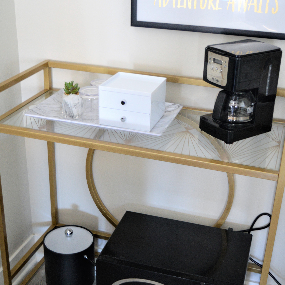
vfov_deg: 31.6
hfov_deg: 31.6
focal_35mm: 54
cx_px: 143
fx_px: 503
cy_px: 156
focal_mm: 28
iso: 640
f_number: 4.2
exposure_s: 1/15
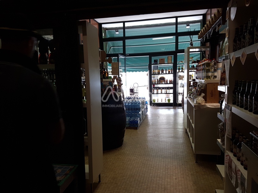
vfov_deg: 53.1
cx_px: 129
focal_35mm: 26
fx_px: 194
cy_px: 96
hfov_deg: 67.3
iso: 100
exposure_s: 1/50
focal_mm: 4.2
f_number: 1.7
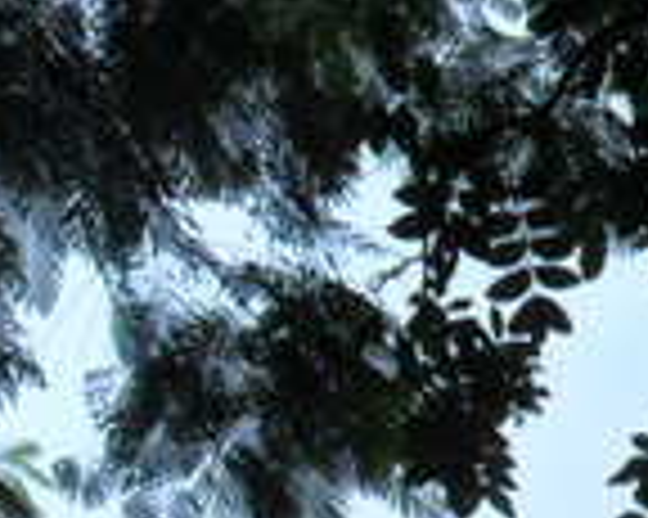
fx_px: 2242
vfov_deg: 11.9
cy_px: 1004
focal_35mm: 117
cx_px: 1251
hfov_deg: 14.1
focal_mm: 4.9
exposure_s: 1/750
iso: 100
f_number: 3.5
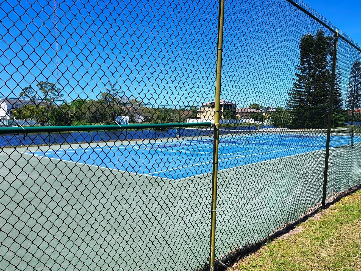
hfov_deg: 63.4
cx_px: 189
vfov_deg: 49.7
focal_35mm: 28
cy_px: 146
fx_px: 292
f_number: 1.8
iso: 25
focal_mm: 5.54
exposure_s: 1/1441
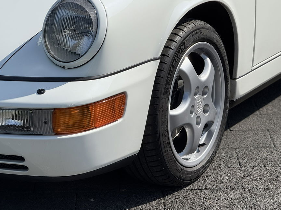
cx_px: 117
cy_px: 95
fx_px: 1153
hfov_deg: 13.9
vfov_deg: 10.4
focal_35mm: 142
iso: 64
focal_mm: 15.66
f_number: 2.8
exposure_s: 1/1650
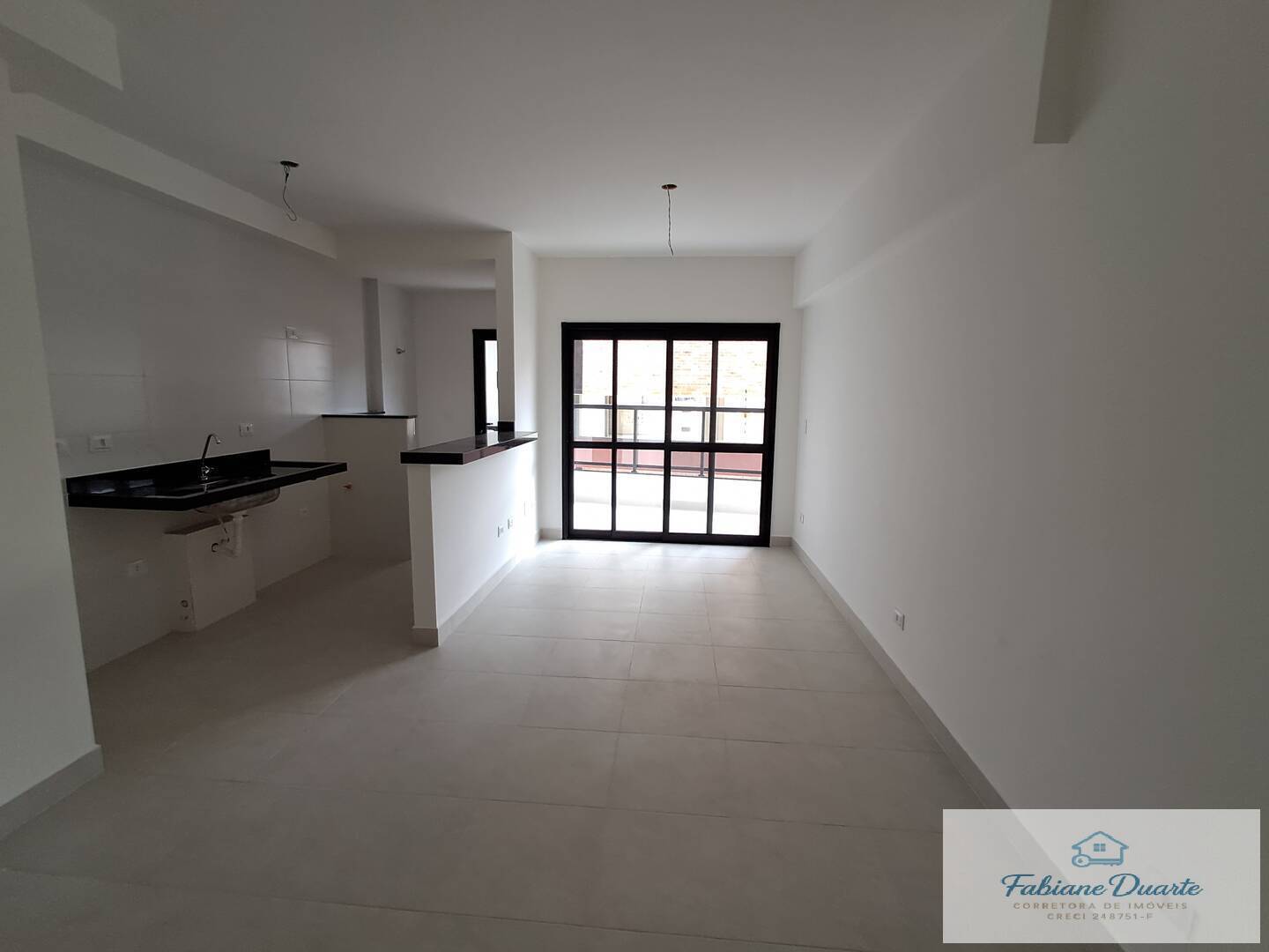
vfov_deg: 78.1
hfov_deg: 94.5
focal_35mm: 16
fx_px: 587
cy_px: 476
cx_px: 634
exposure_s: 1/40
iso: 64
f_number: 2.2
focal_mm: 1.64
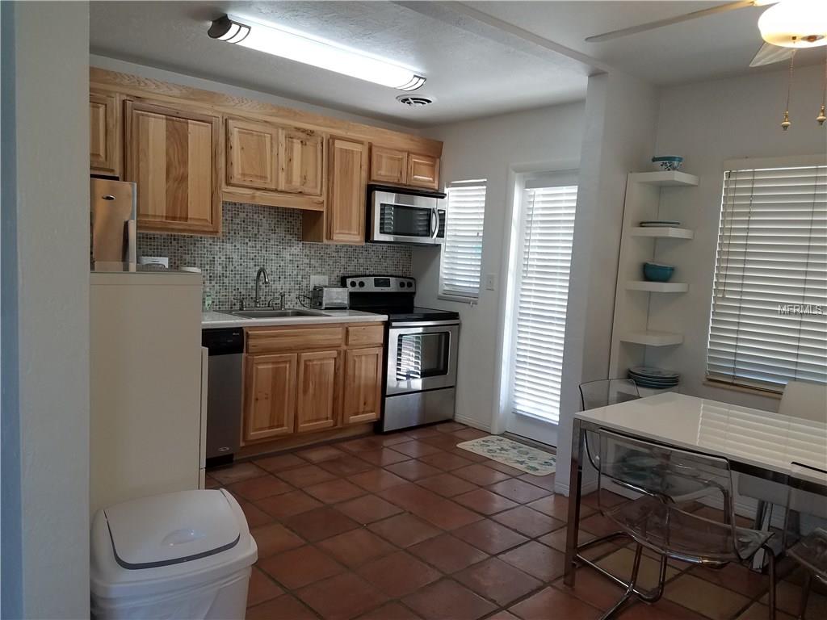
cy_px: 310
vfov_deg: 53.1
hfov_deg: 67.3
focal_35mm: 26
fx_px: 621
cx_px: 414
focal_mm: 4.2
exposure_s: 1/60
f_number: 1.7
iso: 64
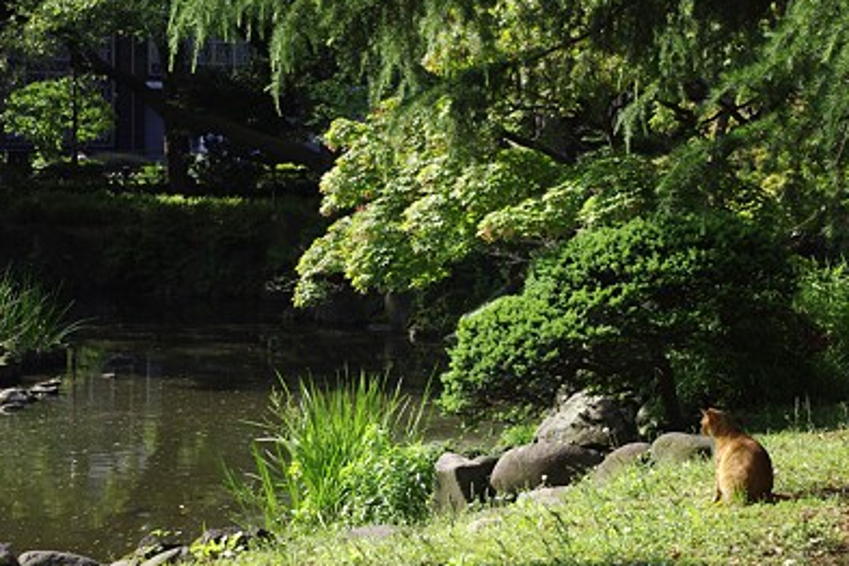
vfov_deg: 14.6
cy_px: 295
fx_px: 2217
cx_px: 389
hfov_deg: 21.7
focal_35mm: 94
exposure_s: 1/250
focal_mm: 55
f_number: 5.6
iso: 100
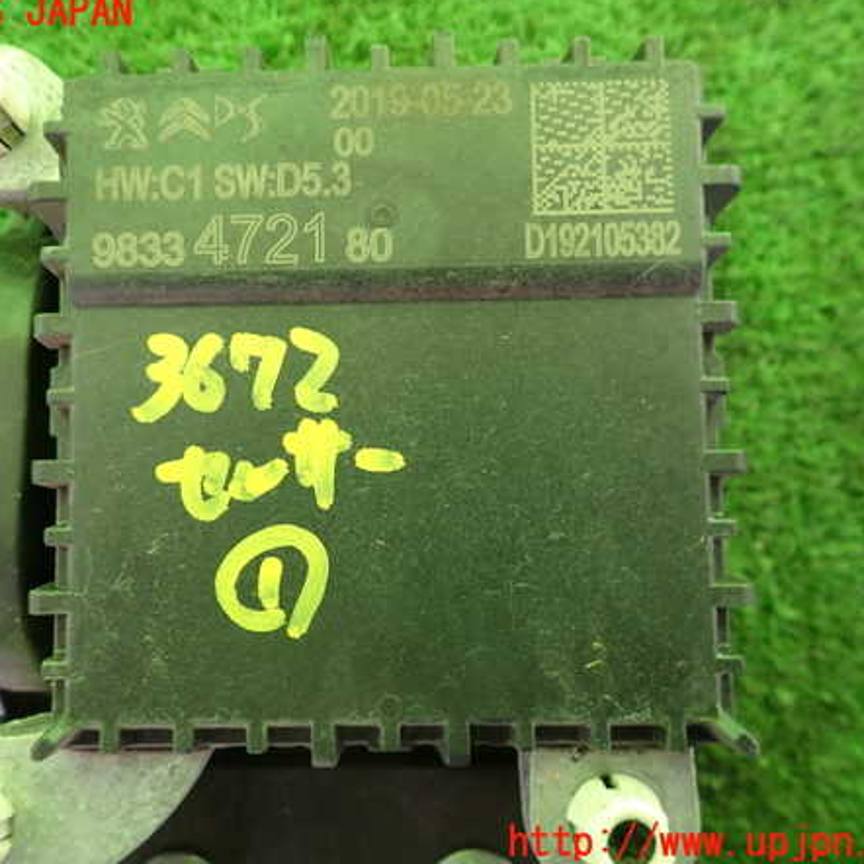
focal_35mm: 30
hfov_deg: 53.8
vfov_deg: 54.0
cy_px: 428
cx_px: 364
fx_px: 847
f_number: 2
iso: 200
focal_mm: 4.5
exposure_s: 1/60
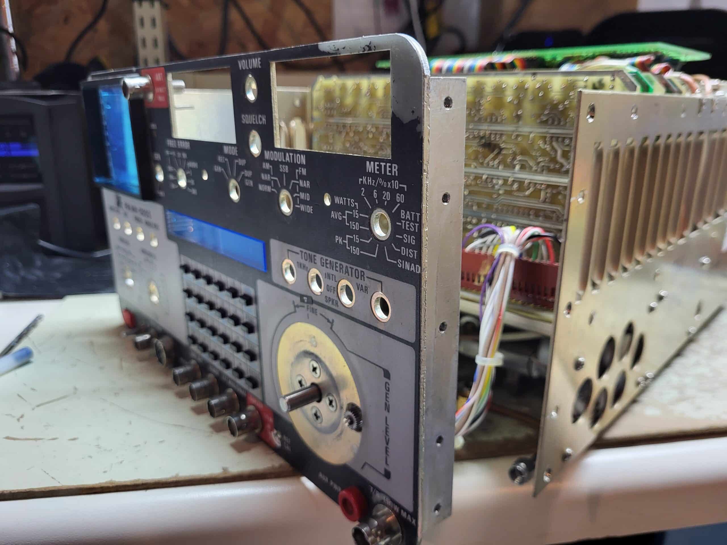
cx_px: 364
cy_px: 272
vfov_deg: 53.1
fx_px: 546
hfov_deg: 67.3
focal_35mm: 26
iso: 200
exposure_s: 1/40
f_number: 1.8
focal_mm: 5.4
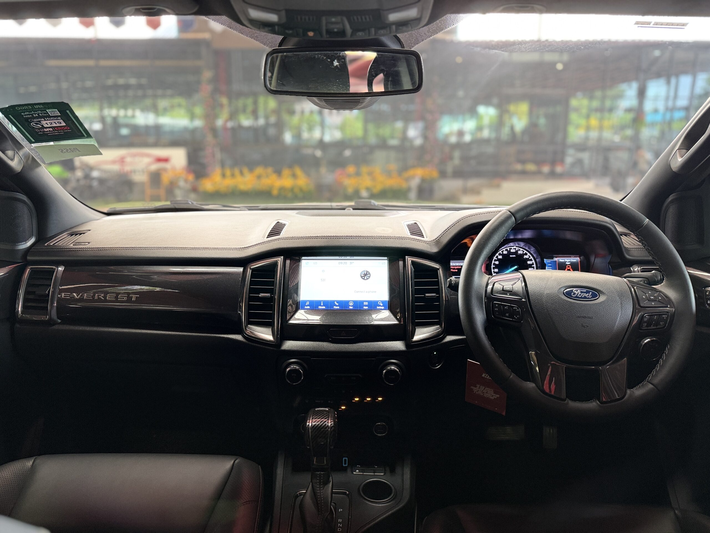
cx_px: 355
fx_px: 492
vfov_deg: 56.8
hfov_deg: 71.6
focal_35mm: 24
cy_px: 266
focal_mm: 6.76
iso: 250
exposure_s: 1/60
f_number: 1.78
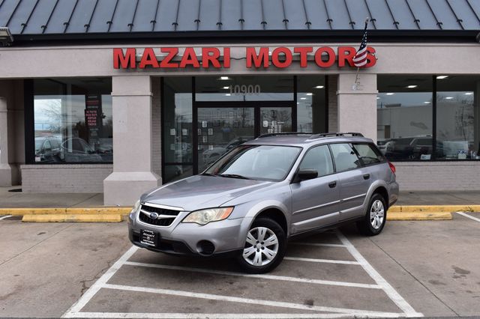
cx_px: 240
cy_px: 160
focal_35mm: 38
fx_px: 500
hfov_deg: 51.3
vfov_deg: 35.5
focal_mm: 25
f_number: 10
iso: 400
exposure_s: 1/320
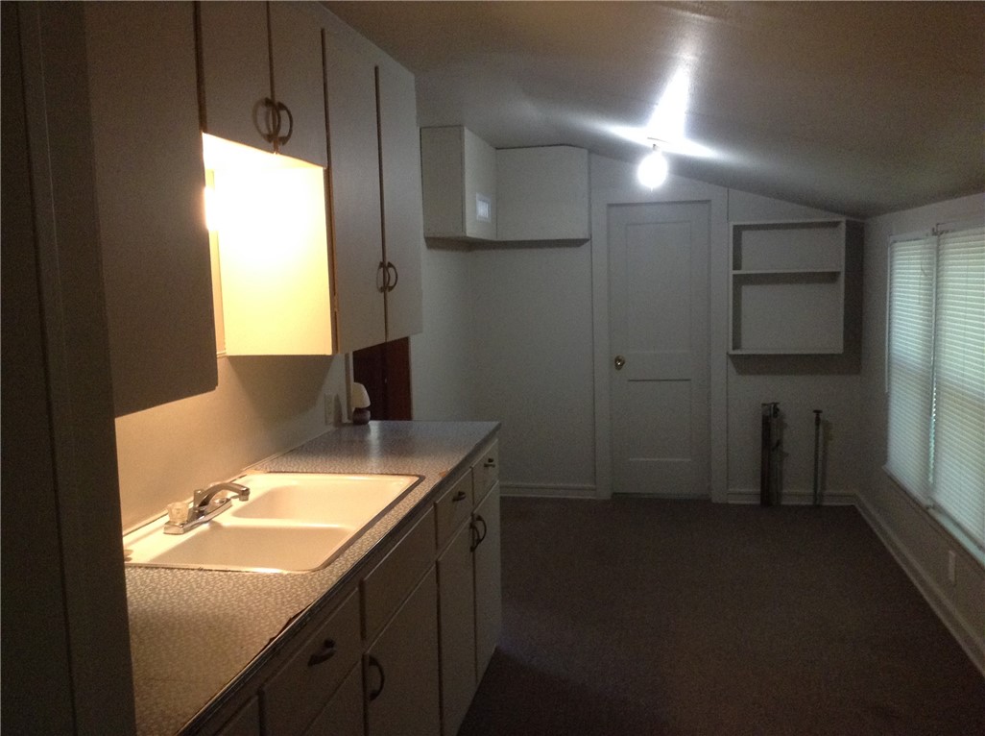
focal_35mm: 33
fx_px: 937
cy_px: 368
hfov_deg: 55.4
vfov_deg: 42.8
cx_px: 492
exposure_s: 1/25
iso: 200
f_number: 2.4
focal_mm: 3.3
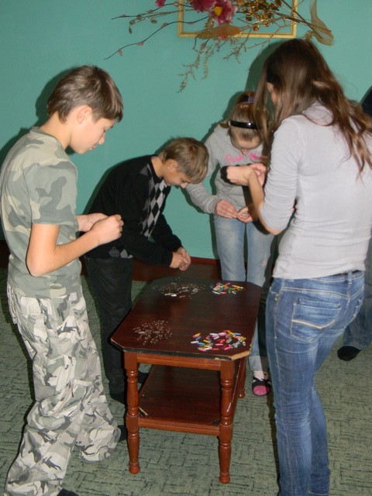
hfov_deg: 35.1
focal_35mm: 41
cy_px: 248
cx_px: 186
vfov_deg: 45.8
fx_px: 587
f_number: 3.8
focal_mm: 7.3
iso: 277
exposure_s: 1/30
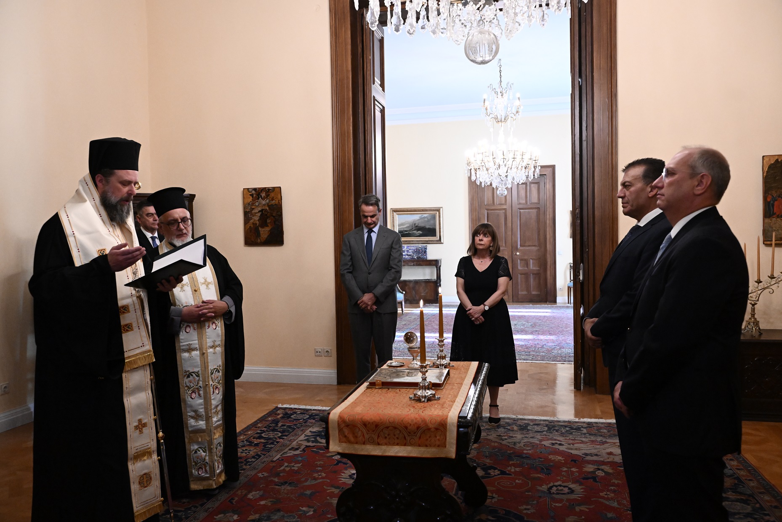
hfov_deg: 65.5
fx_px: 608
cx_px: 391
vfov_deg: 46.4
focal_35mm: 28
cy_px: 261
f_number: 4.5
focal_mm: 28
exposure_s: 1/400
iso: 6400
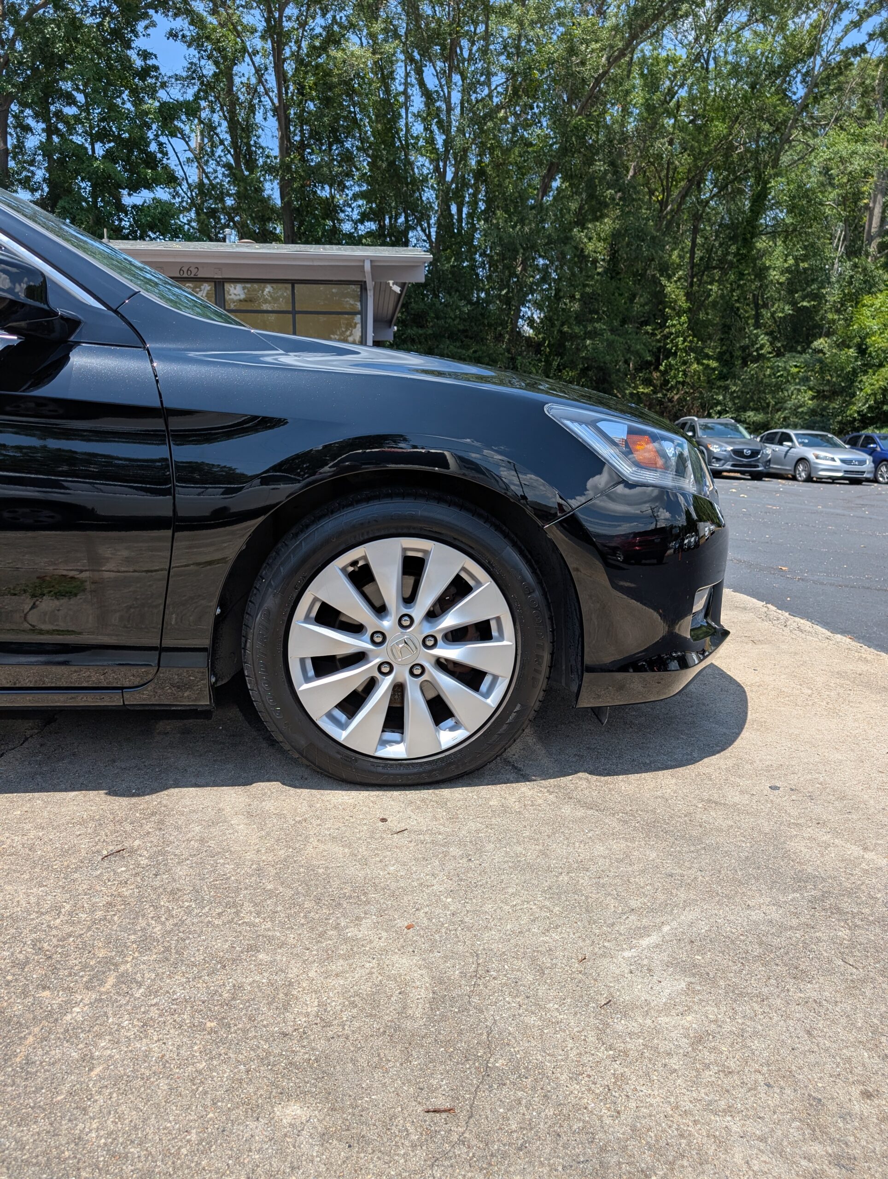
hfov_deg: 56.9
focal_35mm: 24
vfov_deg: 71.5
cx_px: 444
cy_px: 590
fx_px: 819
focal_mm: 6.9
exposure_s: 1/742
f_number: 1.68
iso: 19
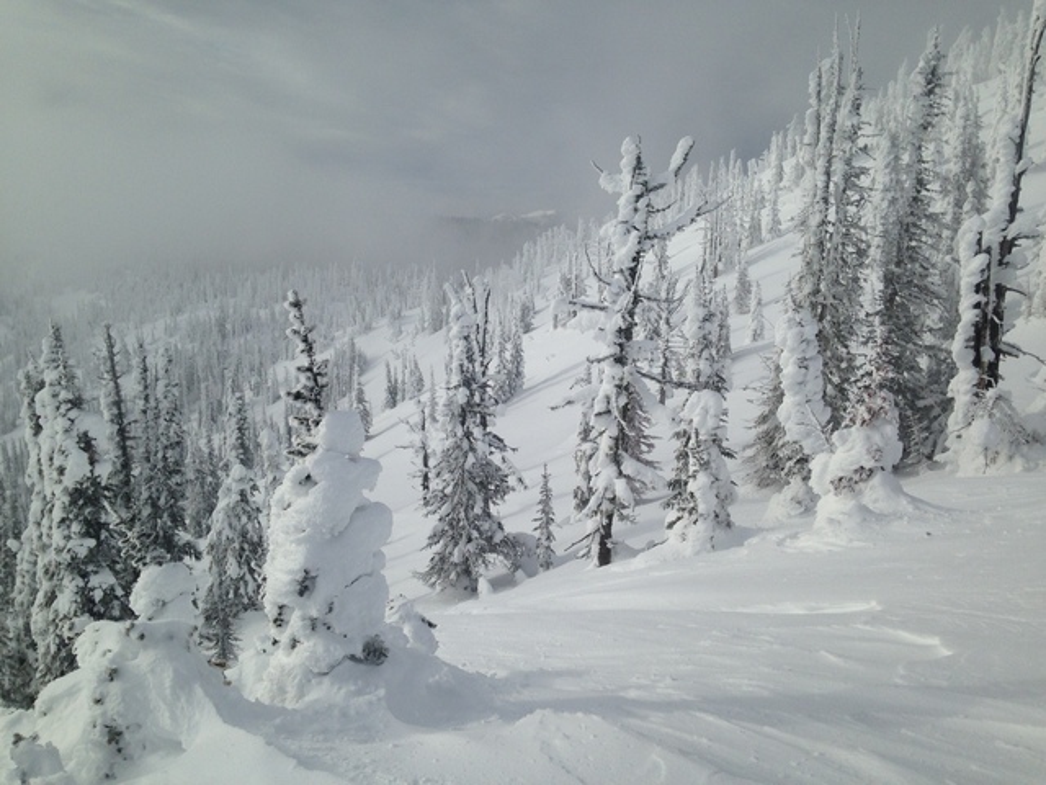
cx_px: 523
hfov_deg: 55.4
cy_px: 392
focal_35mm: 33
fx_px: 997
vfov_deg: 42.9
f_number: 2.4
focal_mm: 4.12
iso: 50
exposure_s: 1/3195
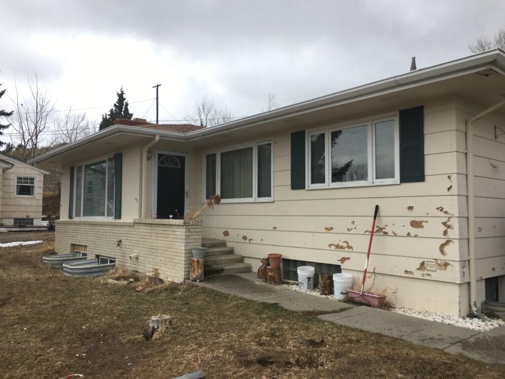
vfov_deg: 48.2
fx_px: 423
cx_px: 252
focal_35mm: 29
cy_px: 190
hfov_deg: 61.7
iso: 25
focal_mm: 4.15
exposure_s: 1/1148
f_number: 2.2
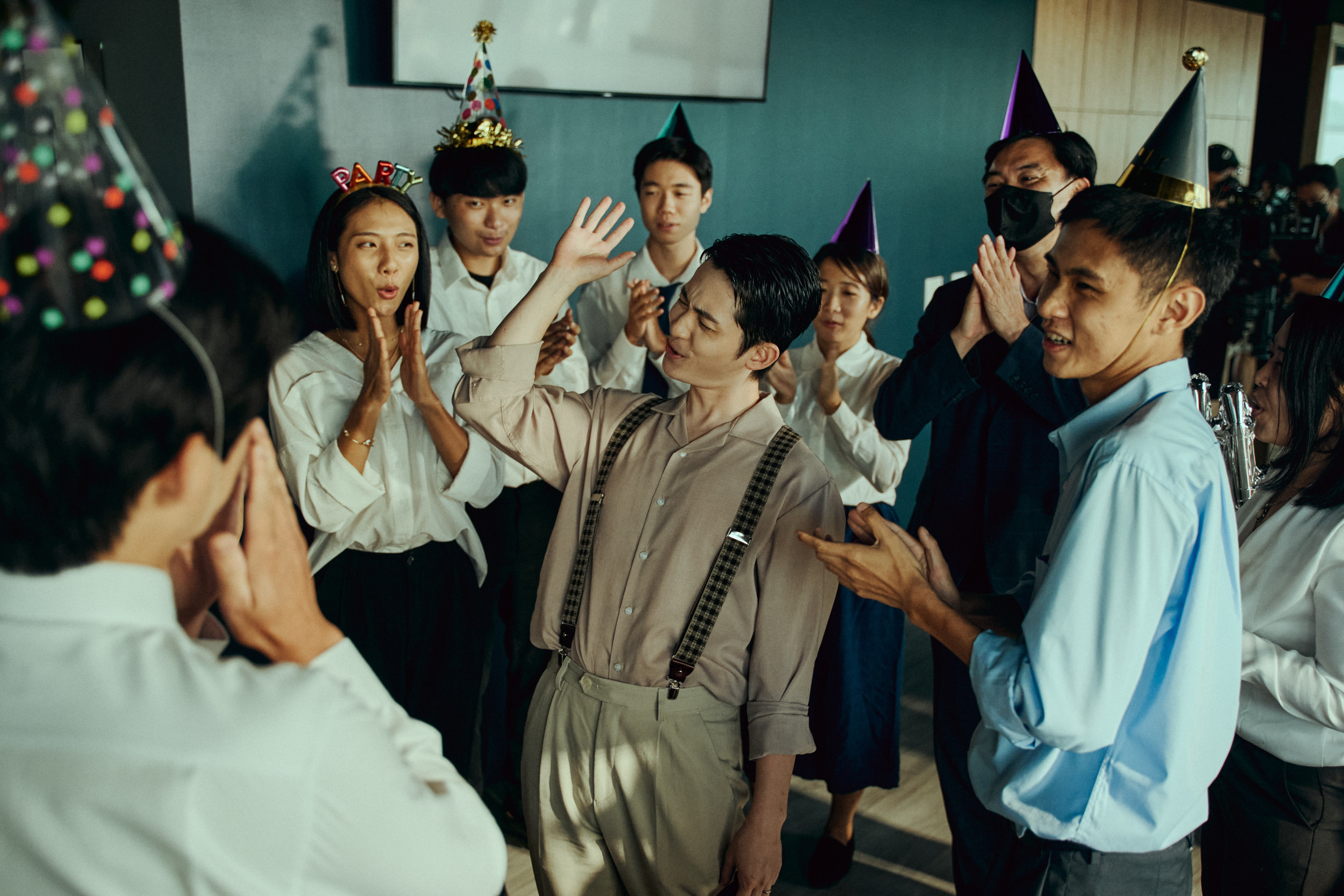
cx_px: 672
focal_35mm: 36
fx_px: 1344
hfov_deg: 53.1
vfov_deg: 36.9
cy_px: 448
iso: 1600
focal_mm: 36
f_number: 2.8
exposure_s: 1/320
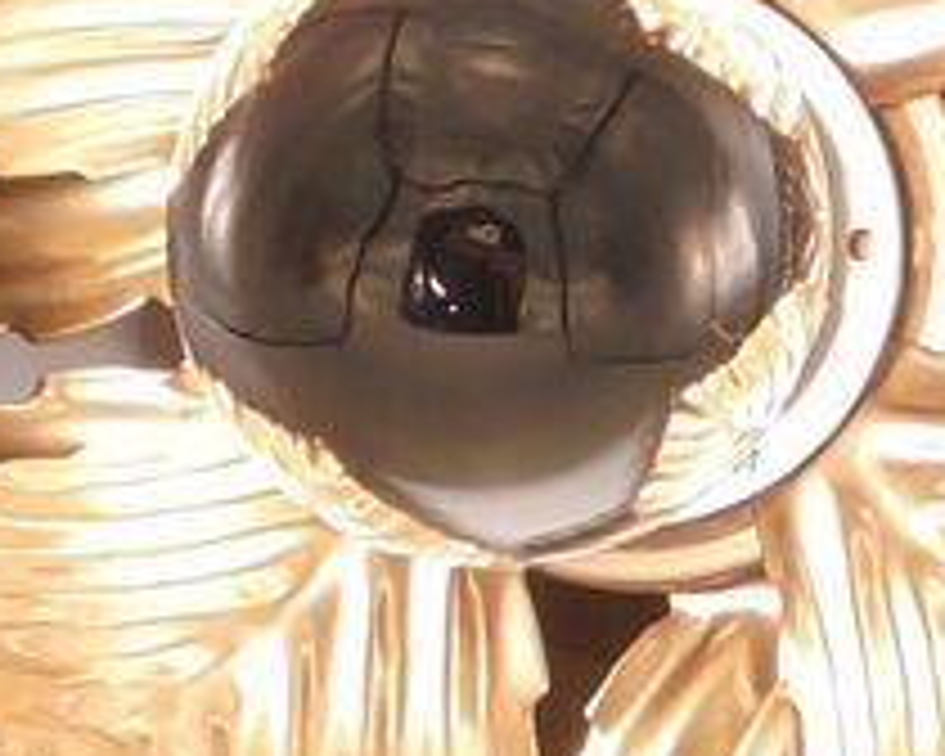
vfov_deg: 8.6
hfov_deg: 10.7
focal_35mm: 180
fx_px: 5034
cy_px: 216
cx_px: 668
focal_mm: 7.8
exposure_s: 1/80
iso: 100
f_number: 4.5
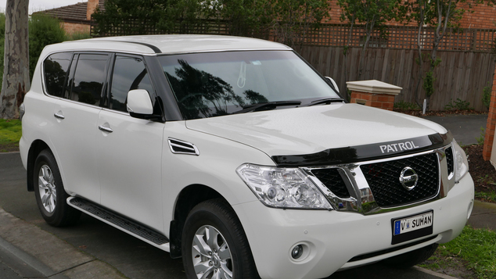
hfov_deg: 37.8
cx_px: 246
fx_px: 724
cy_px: 163
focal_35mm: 55
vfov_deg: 21.8
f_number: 5.6
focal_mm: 23.6
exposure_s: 1/320
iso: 200
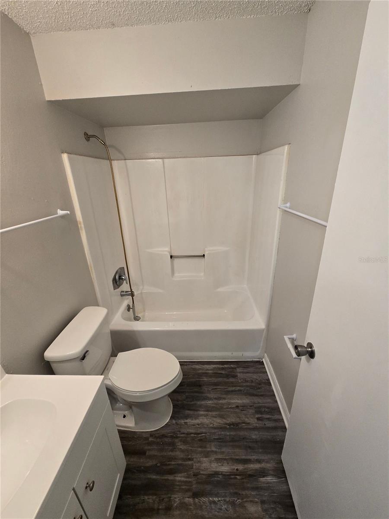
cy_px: 260
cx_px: 194
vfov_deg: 106.2
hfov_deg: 89.9
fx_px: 195
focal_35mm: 13
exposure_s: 1/60
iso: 320
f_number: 2.2
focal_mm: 2.2
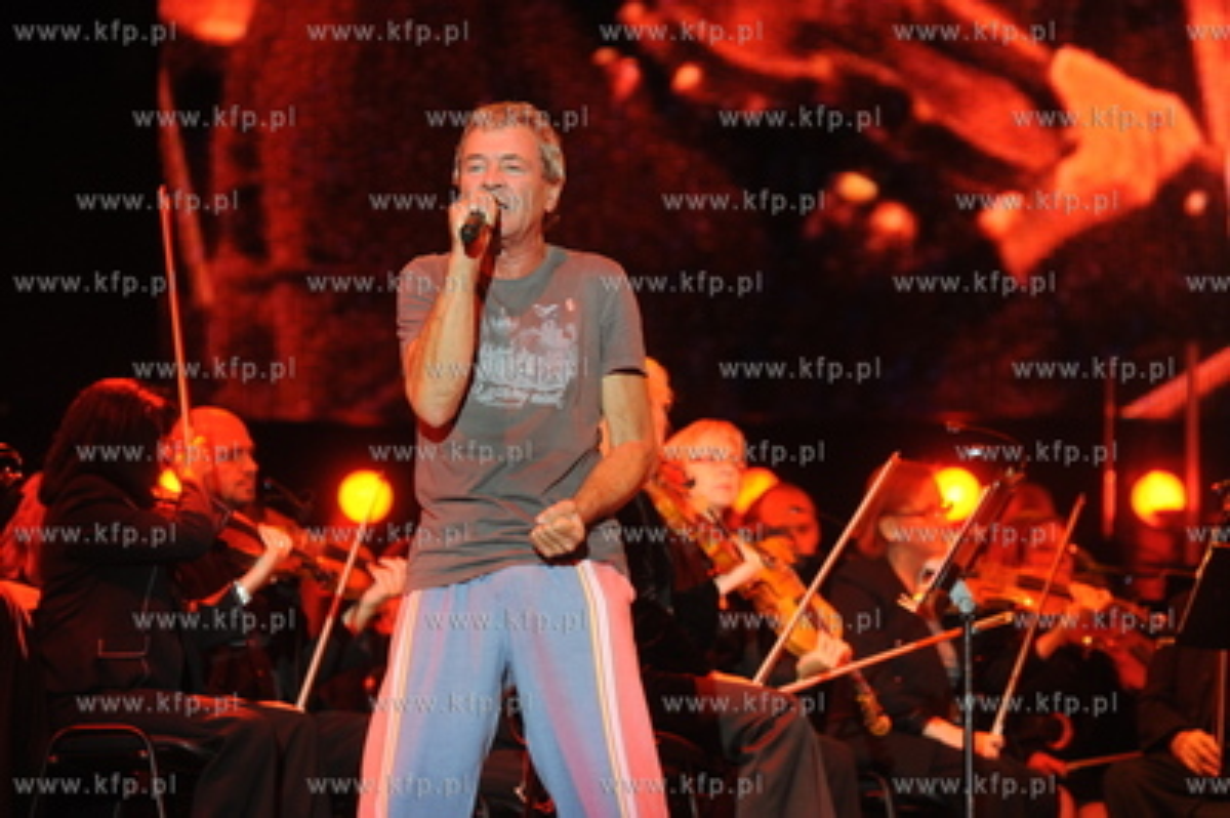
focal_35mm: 200
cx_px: 615
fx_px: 6828
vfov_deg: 6.9
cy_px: 409
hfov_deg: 10.3
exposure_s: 1/125
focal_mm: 200
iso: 1600
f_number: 5
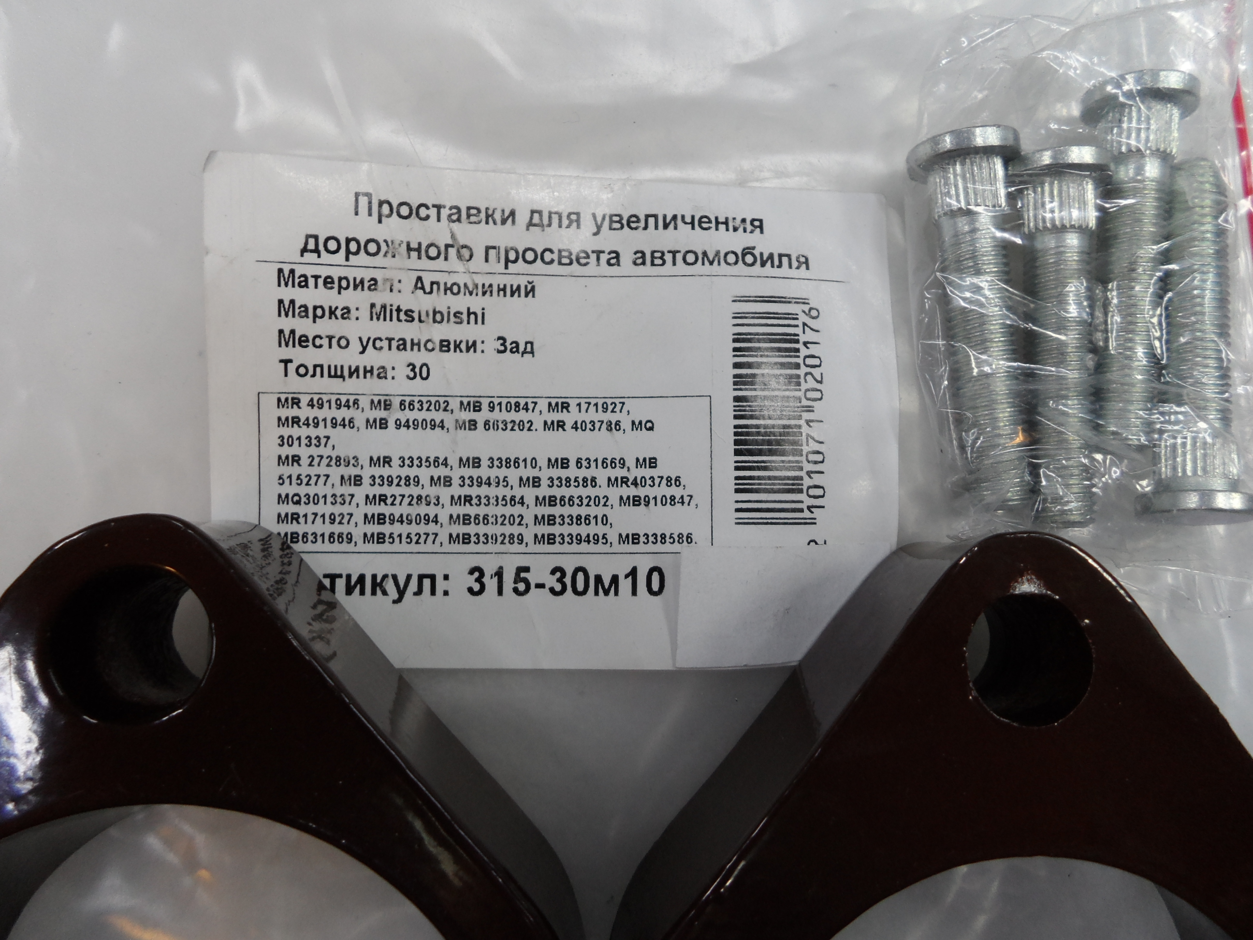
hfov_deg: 69.4
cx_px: 626
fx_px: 905
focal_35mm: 25
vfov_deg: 54.9
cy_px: 470
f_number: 2.5
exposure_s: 1/30
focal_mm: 4.5
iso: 100
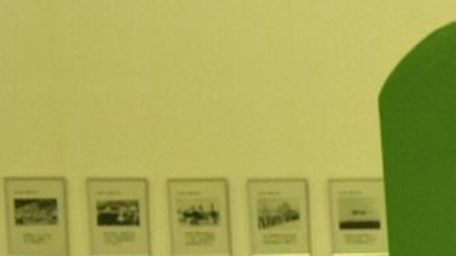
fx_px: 2430
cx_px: 1336
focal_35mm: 201
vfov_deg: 5.8
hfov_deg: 8.9
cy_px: 647
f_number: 5
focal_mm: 20
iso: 800
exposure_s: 1/100
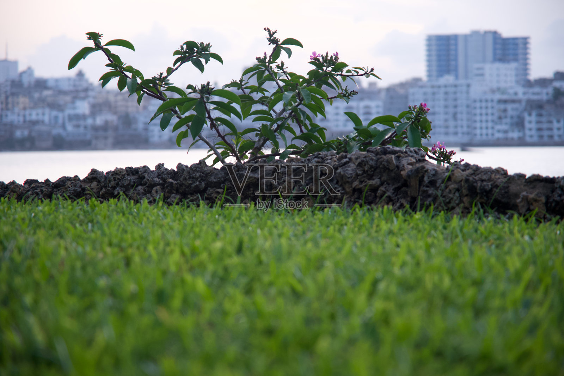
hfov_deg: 17.1
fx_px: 1880
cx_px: 282
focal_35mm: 120
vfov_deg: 11.4
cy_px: 188
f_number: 4
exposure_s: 1/160
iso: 1000
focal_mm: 80
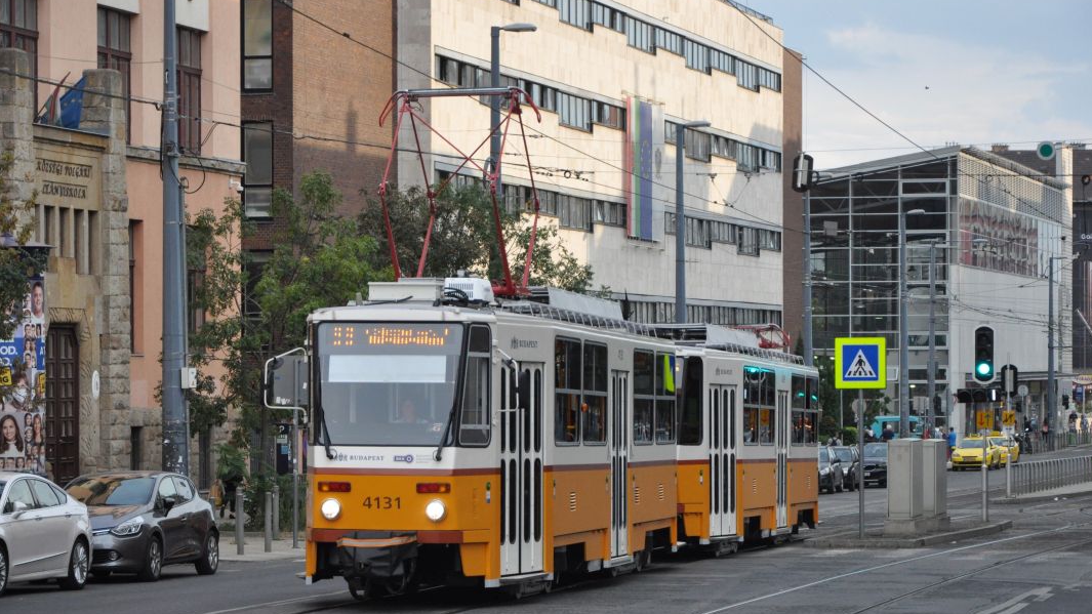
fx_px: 3432
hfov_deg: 18.1
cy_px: 319
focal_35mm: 119
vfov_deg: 10.2
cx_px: 548
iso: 1400
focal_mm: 75
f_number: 5.3
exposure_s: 1/500
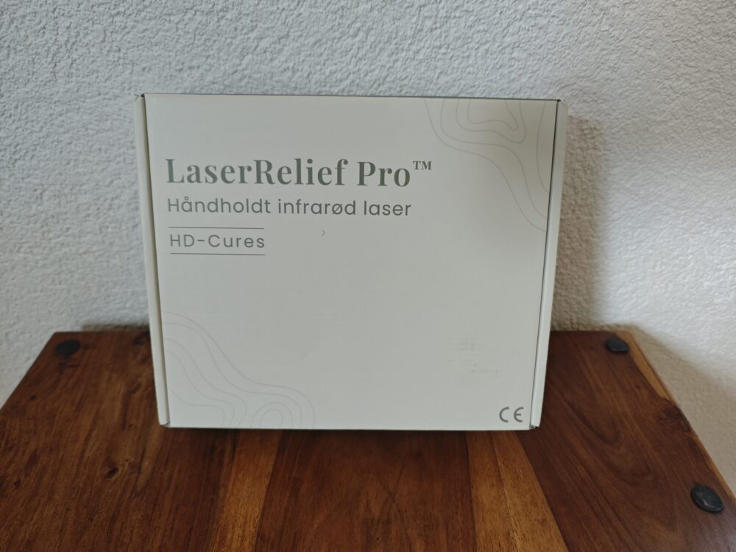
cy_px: 276
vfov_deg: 58.9
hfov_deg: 73.9
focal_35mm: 23
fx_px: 489
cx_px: 368
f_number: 1.63
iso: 400
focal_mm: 8.72
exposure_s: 1/86.6
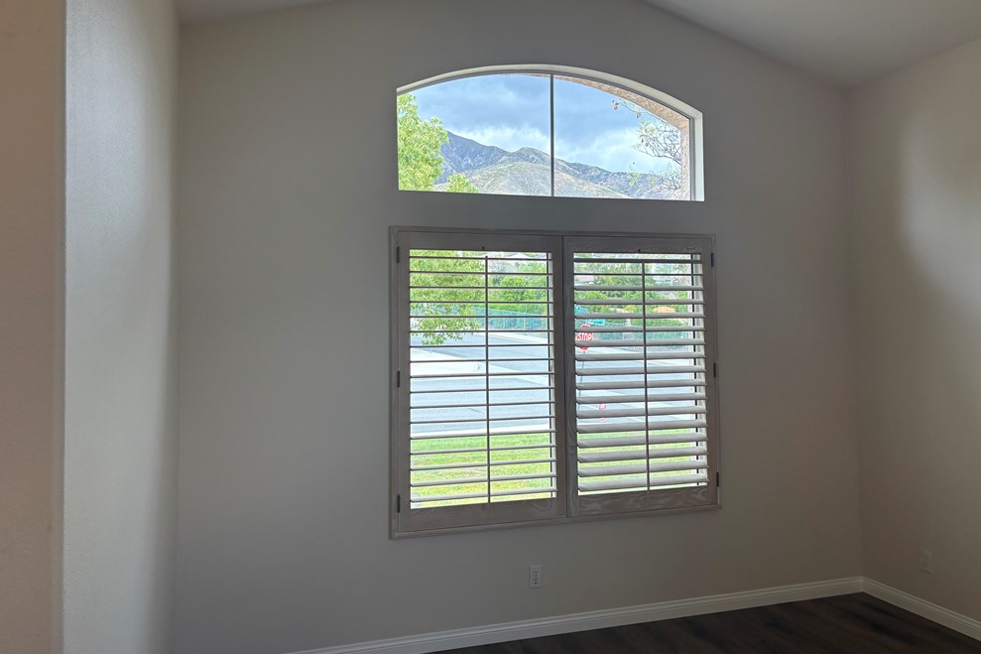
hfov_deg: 65.5
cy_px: 304
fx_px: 763
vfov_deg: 46.4
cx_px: 485
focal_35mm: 28
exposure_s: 1/237
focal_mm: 5.96
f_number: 1.6
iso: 64
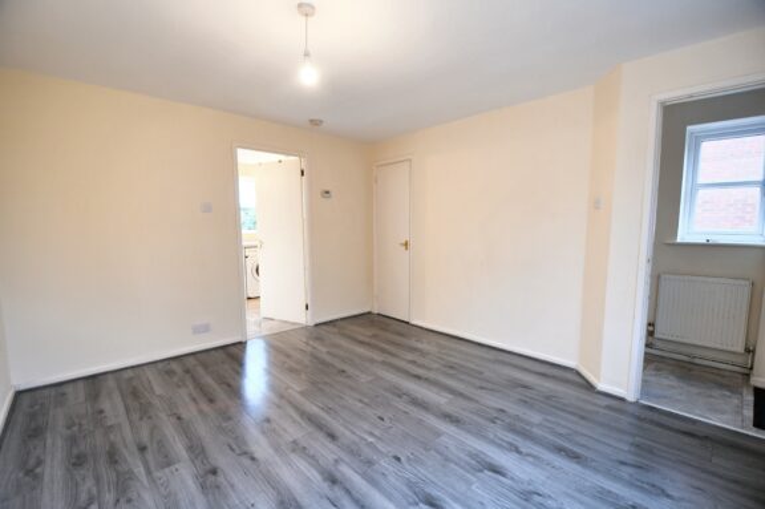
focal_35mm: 15
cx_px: 382
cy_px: 254
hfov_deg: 100.4
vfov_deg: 77.2
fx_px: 318
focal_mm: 10
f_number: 3.5
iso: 100
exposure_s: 1/5
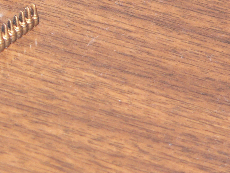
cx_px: -43
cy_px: -28
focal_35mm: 381
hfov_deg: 5.2
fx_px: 2531
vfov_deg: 3.9
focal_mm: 25.5
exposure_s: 1/60
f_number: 2.8
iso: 100
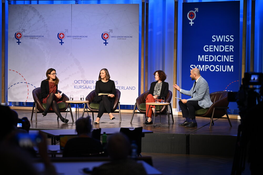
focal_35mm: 110
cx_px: 132
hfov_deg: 18.6
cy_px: 88
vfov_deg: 12.5
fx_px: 804
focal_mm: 110
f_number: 2.8
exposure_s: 1/100
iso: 400
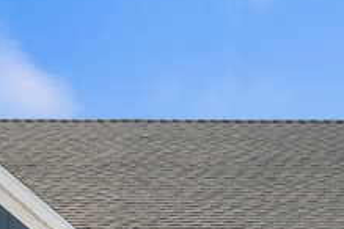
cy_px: 298
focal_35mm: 140
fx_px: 1338
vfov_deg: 9.6
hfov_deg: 14.6
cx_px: 148
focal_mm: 30
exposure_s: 1/200
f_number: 8
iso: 320
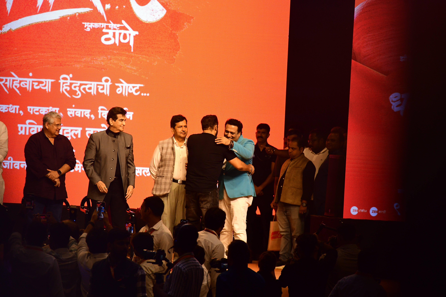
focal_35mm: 300
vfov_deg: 4.6
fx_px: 3716
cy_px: 148
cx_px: 223
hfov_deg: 6.9
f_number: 4
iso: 1250
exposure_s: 1/400
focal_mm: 200
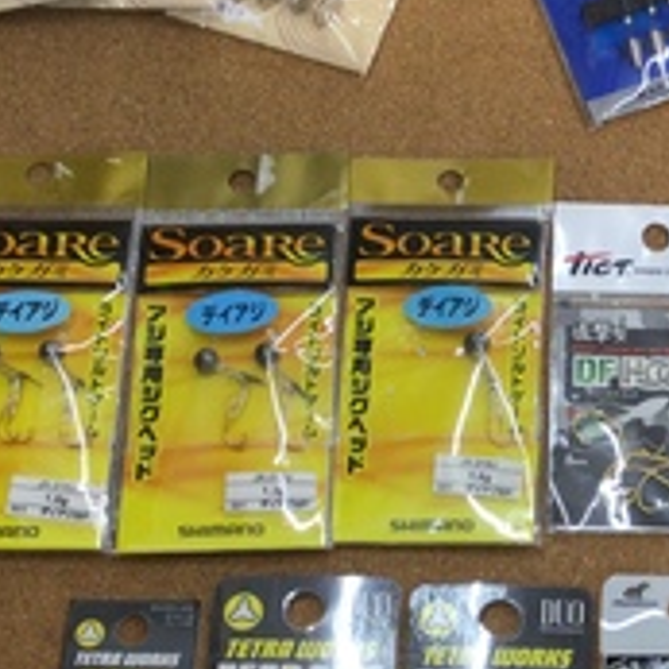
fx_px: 2077
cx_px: 688
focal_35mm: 95
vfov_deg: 18.3
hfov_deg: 17.8
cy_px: 429
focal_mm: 3.3
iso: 32
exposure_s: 1/60
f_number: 2.4
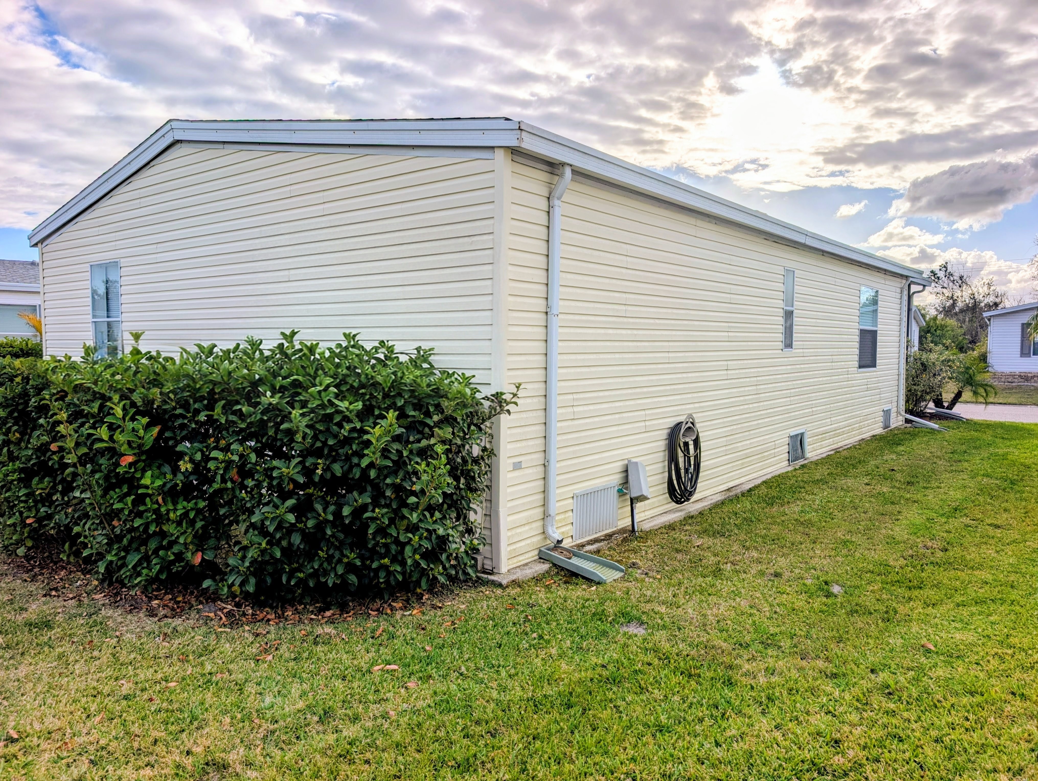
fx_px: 721
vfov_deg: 56.9
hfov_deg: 71.5
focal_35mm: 24
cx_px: 519
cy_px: 390
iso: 17
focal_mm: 6.9
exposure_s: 1/3378
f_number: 1.68
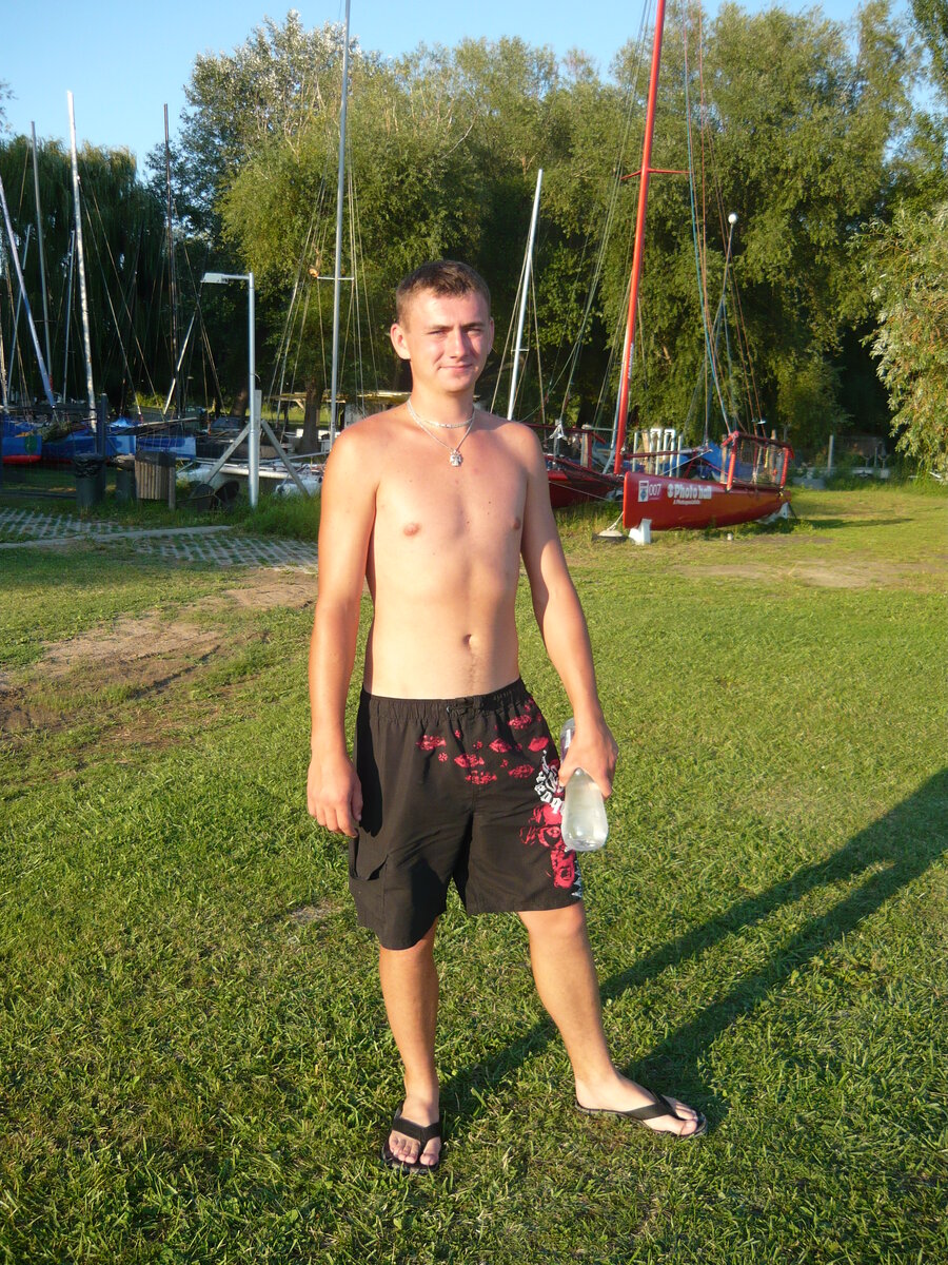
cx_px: 474
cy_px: 632
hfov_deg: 42.9
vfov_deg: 55.4
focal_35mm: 33
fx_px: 1205
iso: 100
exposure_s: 1/400
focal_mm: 5.5
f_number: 2.8
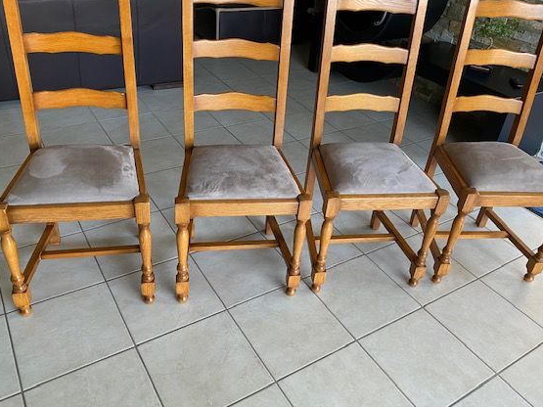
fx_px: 470
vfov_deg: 46.7
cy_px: 187
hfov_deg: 60.0
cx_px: 277
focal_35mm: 30
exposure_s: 1/65
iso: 125
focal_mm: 4.25
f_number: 1.8
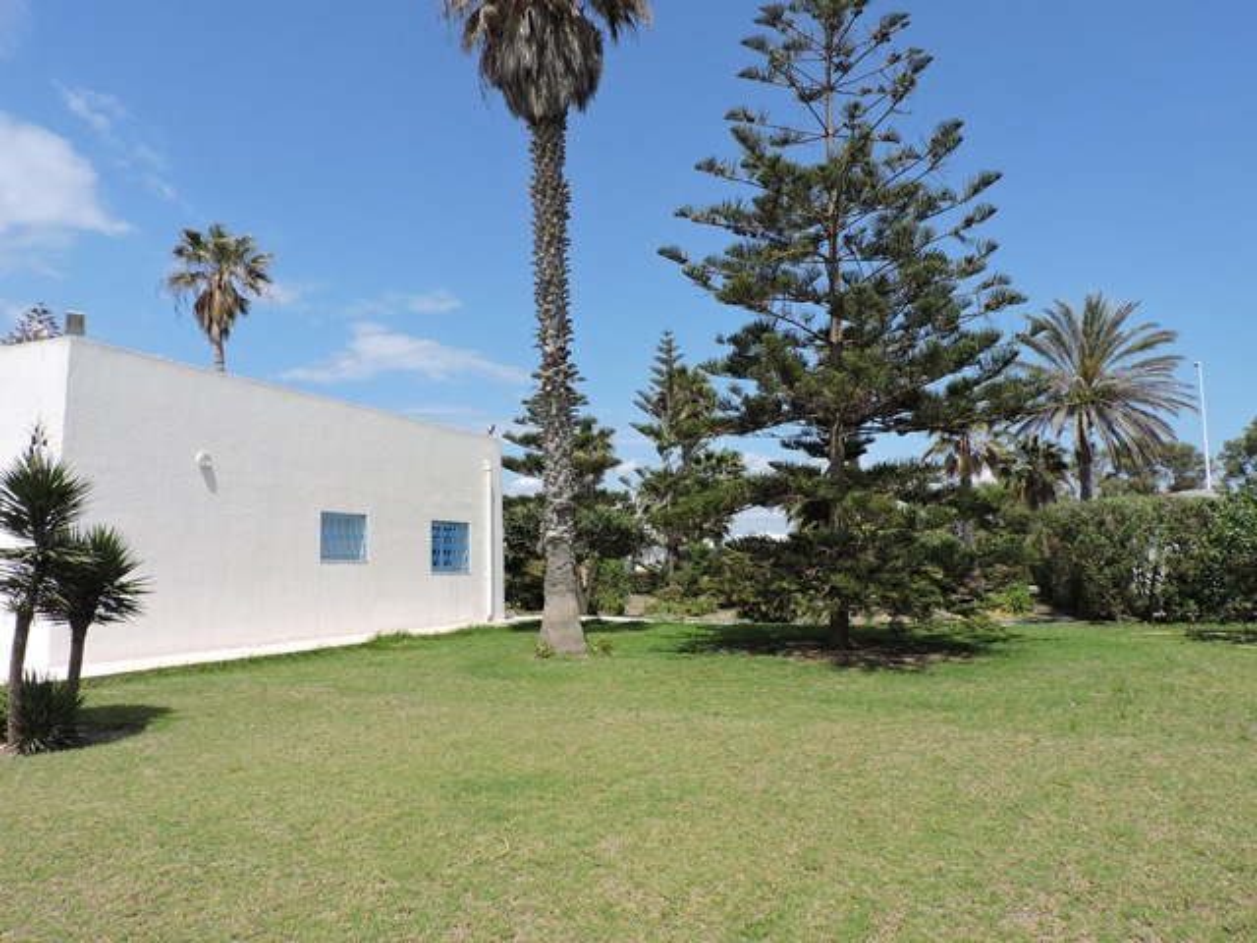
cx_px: 628
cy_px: 472
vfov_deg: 56.8
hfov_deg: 71.6
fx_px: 872
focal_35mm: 24
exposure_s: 1/1000
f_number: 3.7
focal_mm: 4.3
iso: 100
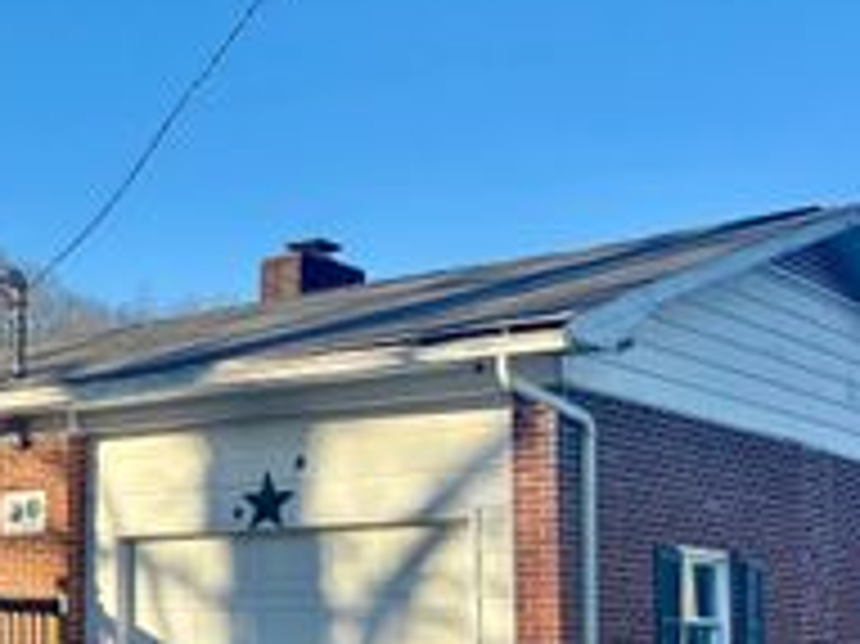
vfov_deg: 21.3
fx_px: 1688
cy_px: 525
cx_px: -14
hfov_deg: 26.9
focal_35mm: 68
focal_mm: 5.96
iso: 50
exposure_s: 1/1381
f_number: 1.6
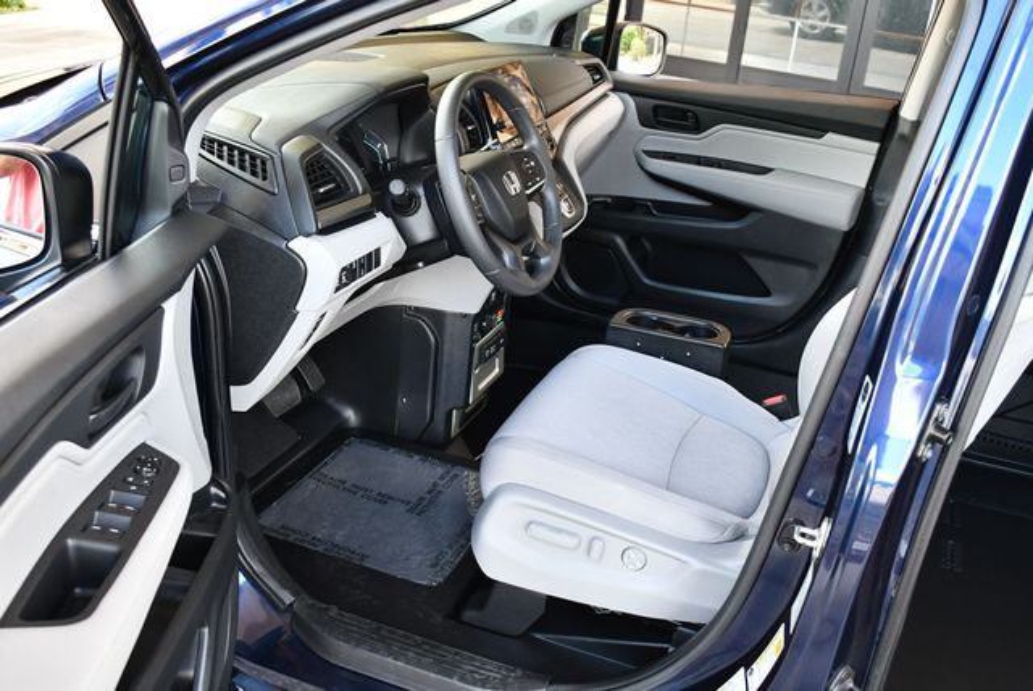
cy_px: 346
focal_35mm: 36
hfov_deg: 53.1
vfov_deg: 36.9
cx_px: 516
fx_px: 1034
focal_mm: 18
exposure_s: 1/160
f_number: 3.5
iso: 800
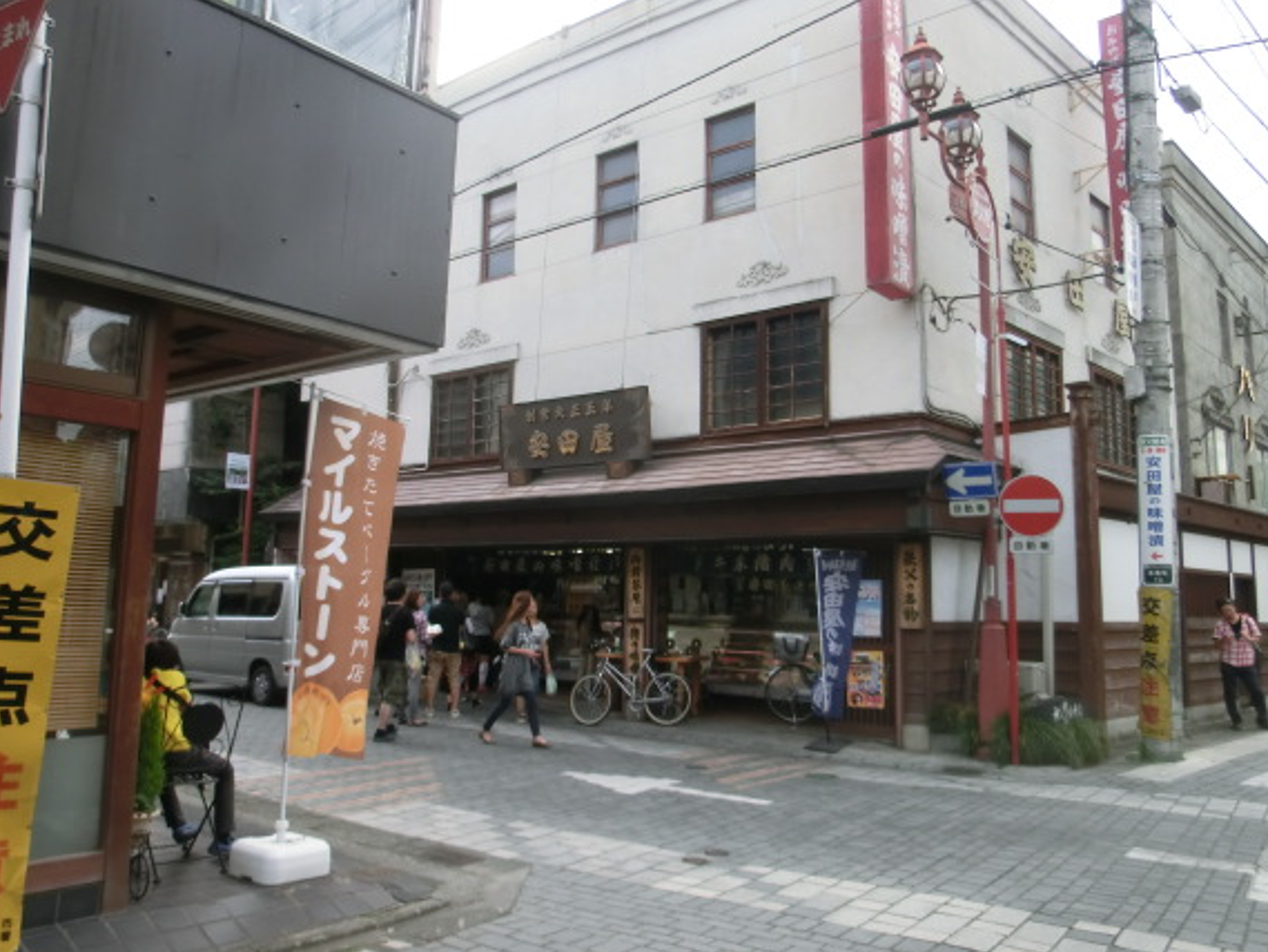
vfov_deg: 51.3
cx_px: 608
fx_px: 989
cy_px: 444
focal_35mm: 27
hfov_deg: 65.3
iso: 80
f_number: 3
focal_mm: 4.24
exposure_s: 1/160
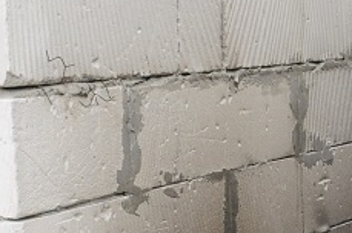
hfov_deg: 18.0
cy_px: 240
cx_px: 455
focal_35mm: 106
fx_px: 1035
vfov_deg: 12.7
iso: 800
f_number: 10
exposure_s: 1/400
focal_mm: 18
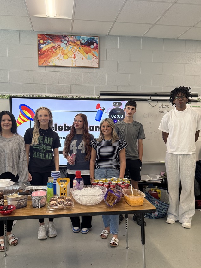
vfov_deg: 61.5
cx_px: 91
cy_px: 148
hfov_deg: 48.2
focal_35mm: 29
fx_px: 224
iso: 250
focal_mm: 6.76
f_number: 1.78
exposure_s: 1/60
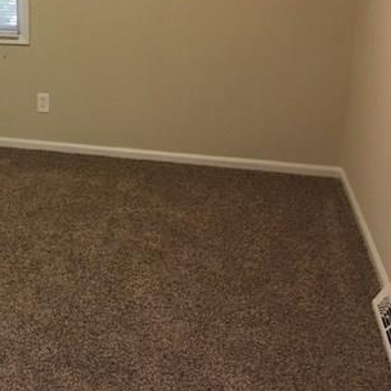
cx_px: -3
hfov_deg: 29.5
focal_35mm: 54
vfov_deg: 31.2
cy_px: 107
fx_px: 690
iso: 100
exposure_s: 1/17
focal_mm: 4.15
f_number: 2.2
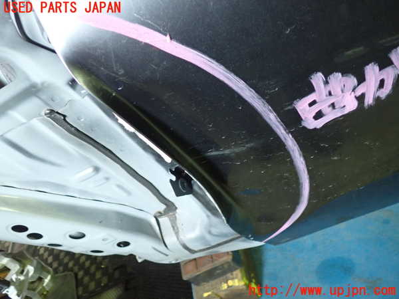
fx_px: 346
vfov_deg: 46.8
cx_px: 200
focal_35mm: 30
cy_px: 150
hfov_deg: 60.0
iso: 800
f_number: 2.3
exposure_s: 1/30
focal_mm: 5.4
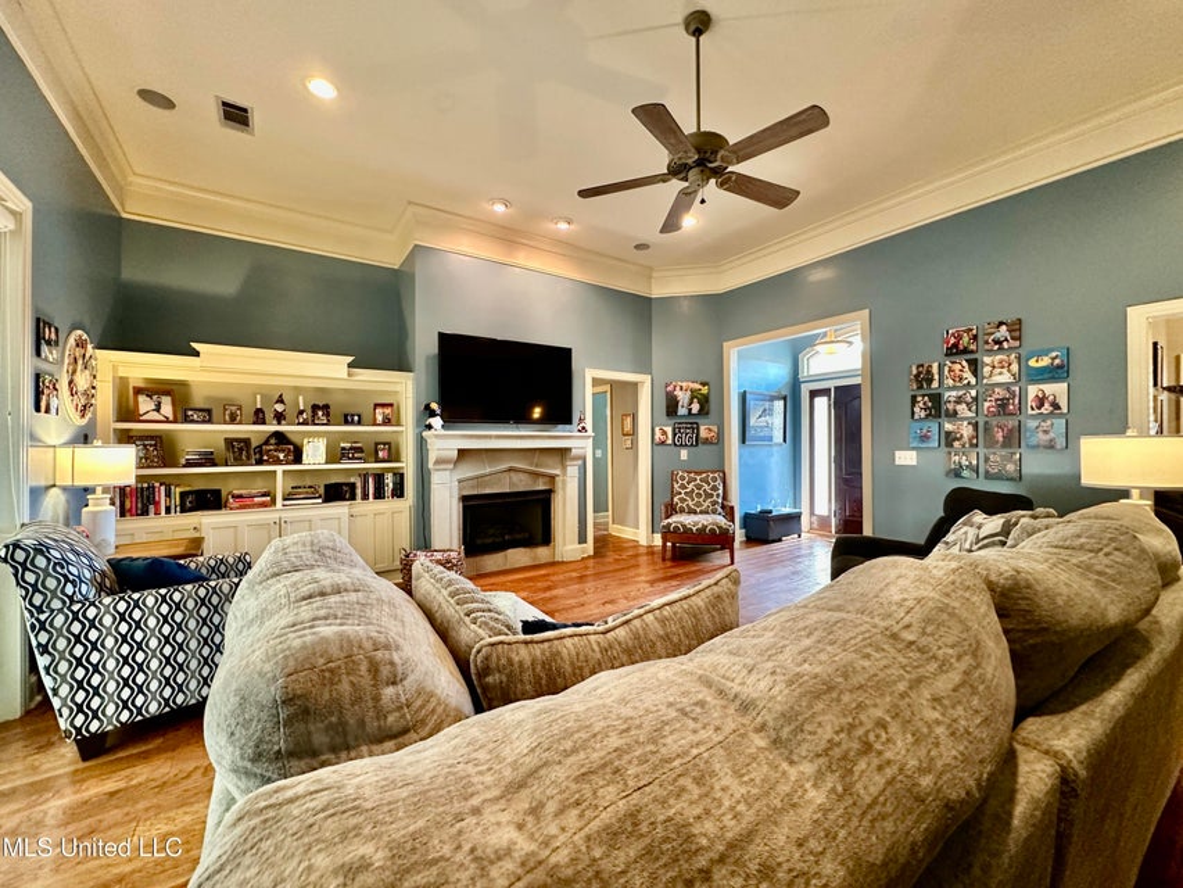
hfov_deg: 102.1
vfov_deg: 85.7
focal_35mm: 14
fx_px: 479
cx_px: 592
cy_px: 444
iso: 400
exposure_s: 1/60
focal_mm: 2.22
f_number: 2.2
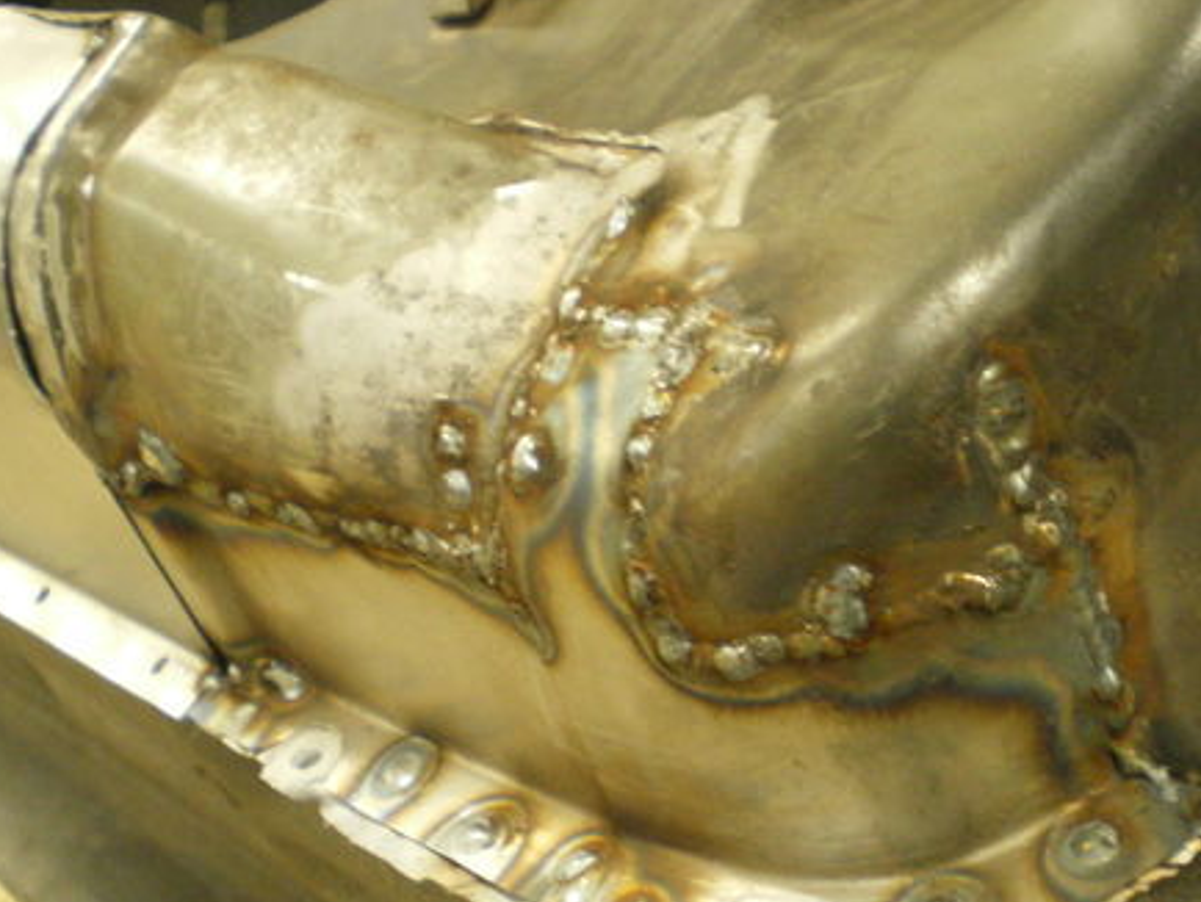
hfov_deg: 34.3
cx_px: 648
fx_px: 1944
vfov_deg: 26.0
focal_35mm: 56
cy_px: 592
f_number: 3.1
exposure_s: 1/15
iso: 400
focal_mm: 6.3
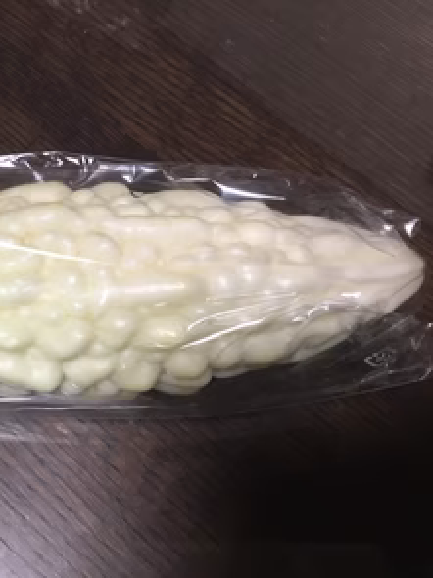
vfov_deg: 44.8
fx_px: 701
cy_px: 286
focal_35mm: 42
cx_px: 47
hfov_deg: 32.7
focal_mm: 3.3
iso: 64
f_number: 2.4
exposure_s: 1/30
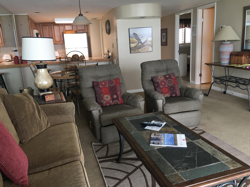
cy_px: 94
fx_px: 209
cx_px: 125
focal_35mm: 29
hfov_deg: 61.7
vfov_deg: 48.2
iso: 50
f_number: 2.2
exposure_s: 1/15
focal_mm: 4.15
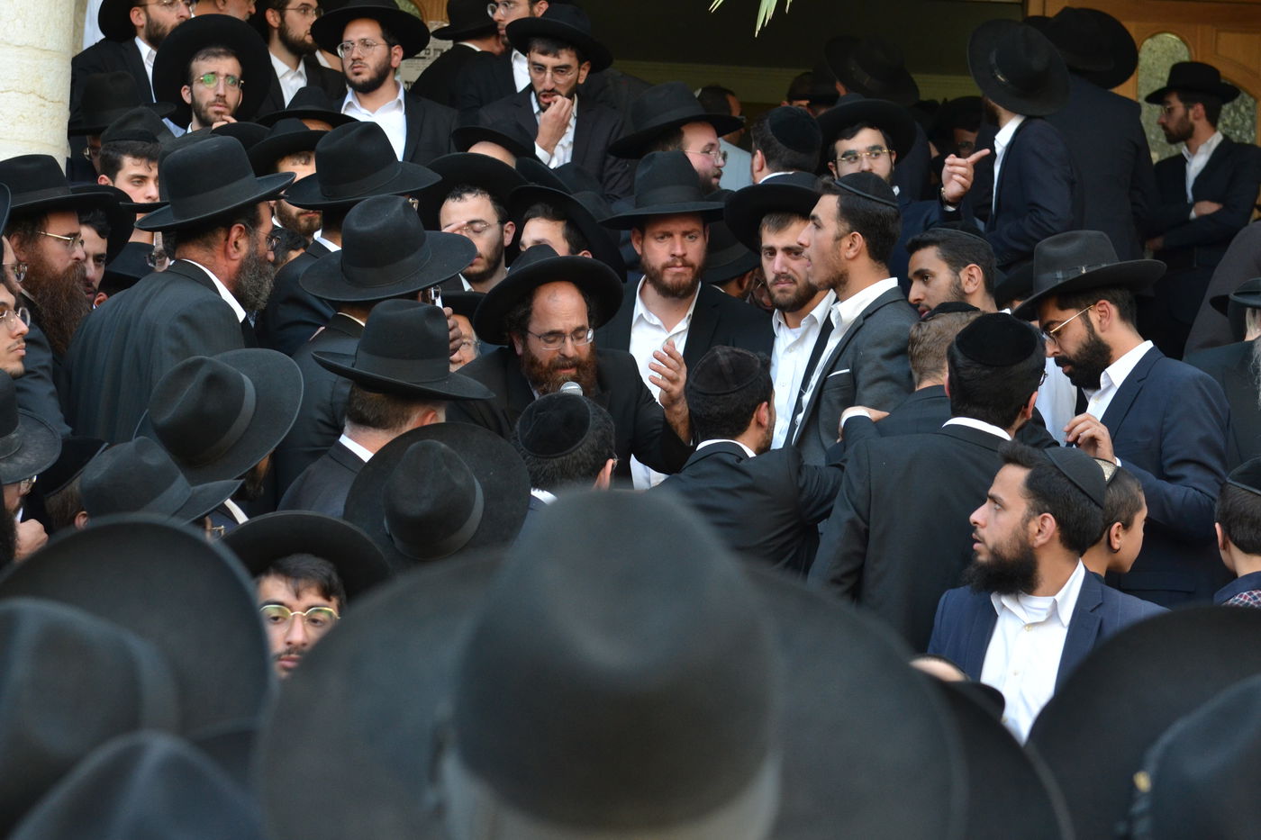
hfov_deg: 19.5
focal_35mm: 105
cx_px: 630
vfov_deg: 13.0
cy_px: 420
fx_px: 3677
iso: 800
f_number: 5.6
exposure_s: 1/200
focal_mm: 70
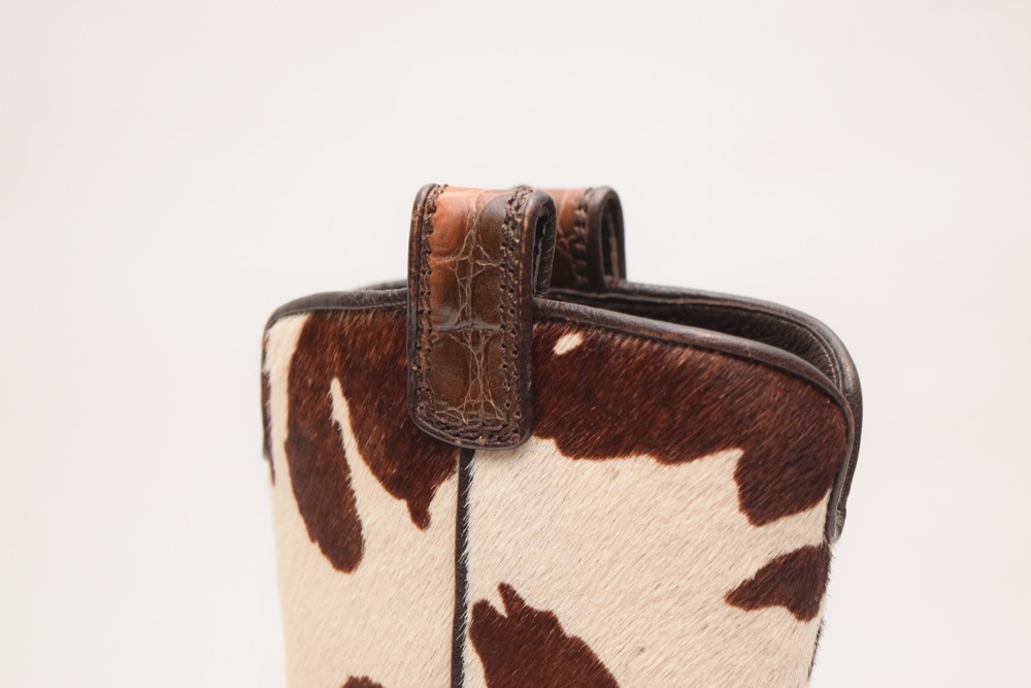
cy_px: 344
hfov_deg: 24.6
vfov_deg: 16.6
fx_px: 2363
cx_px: 516
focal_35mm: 82
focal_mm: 55
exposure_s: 1/60
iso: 1250
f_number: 5.6
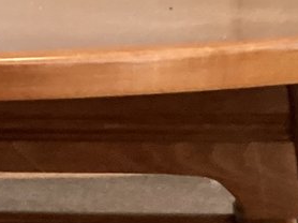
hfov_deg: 11.4
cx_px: -95
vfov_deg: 8.6
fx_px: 1454
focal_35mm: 169
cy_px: 299
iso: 500
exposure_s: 1/25
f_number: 2.4
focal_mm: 3.3
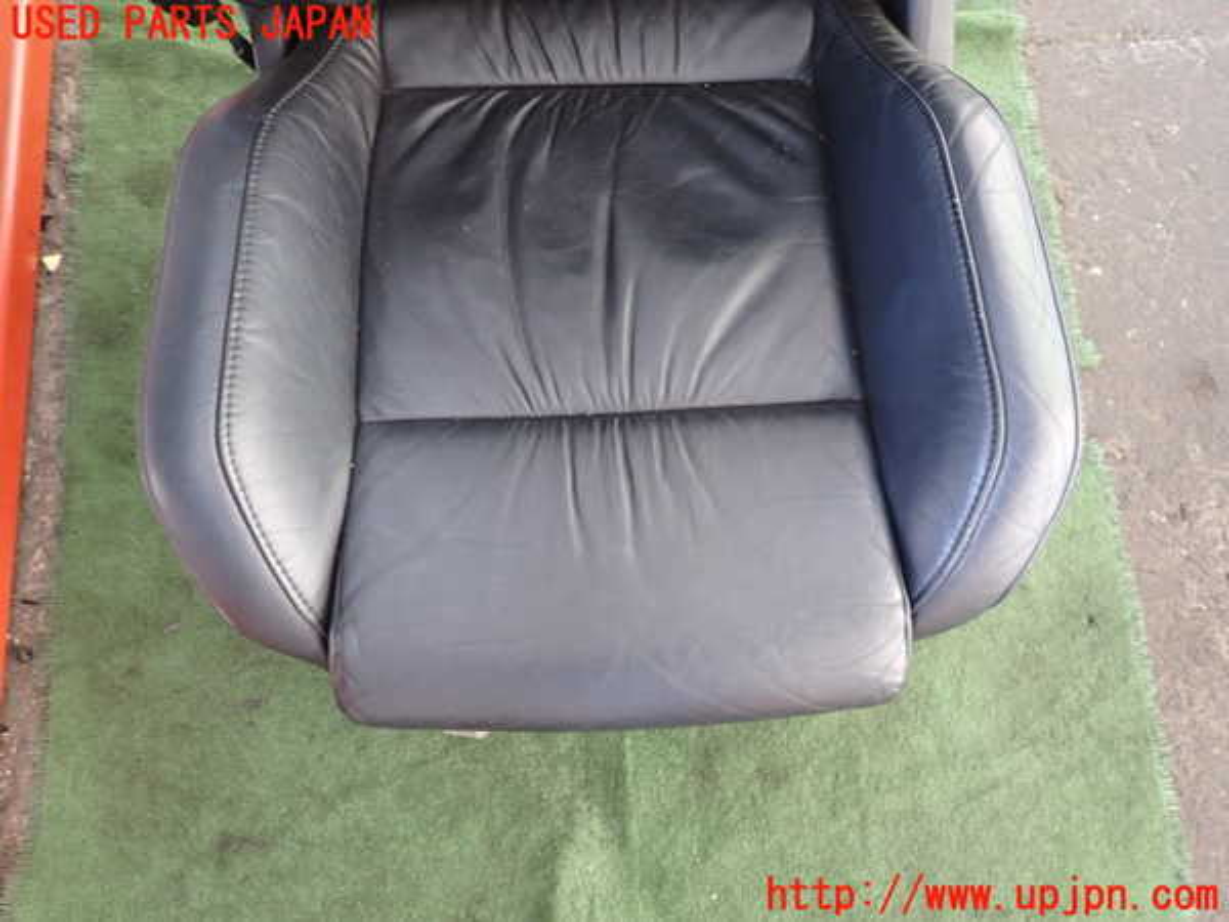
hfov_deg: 69.4
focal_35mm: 25
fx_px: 888
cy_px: 461
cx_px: 614
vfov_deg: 54.9
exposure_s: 1/30
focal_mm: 4.5
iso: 250
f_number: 2
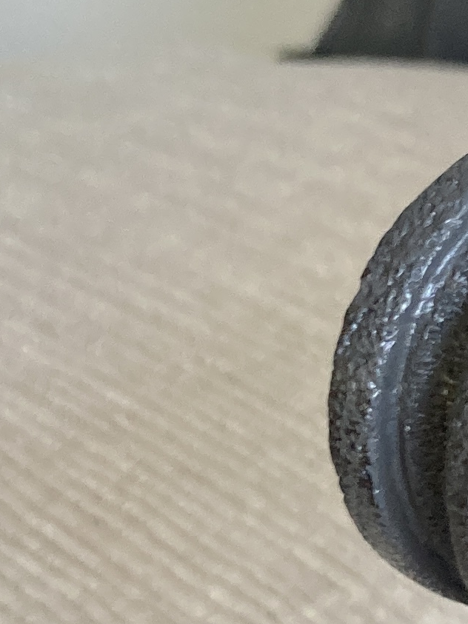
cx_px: 856
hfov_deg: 10.4
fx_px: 2416
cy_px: 74
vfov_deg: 14.6
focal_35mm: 134
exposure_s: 1/70
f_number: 1.8
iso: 80
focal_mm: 3.99
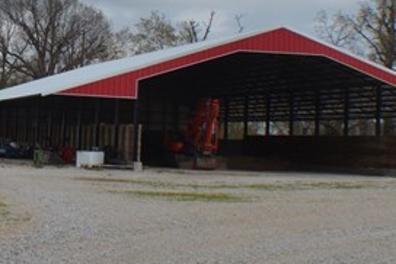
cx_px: -3
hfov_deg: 15.3
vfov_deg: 10.3
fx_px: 1451
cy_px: 20
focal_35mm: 132
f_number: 9
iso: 100
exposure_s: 1/320
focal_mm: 22
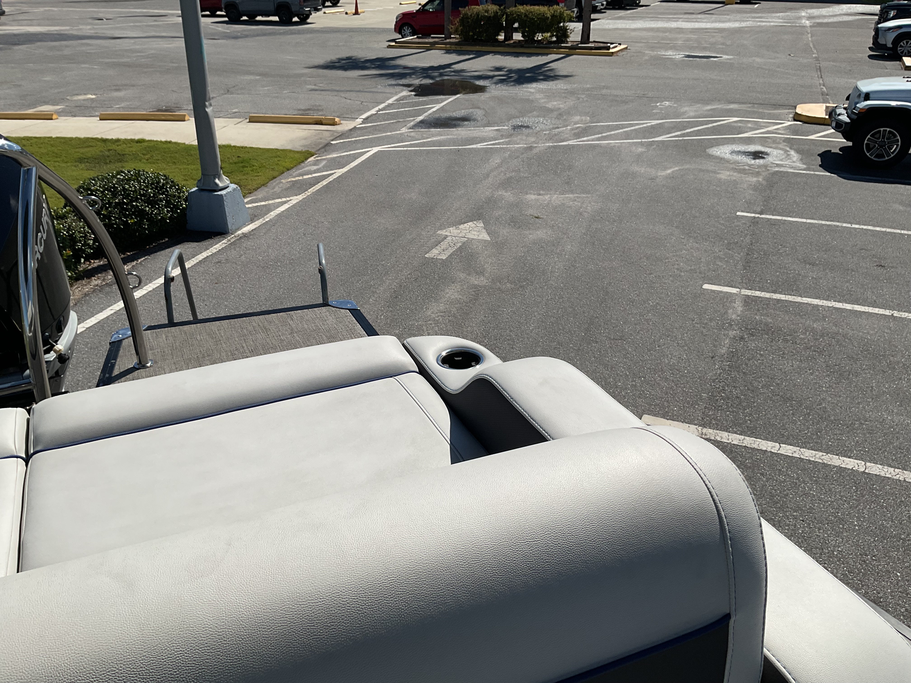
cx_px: 456
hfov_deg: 61.7
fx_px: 763
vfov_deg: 48.2
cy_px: 342
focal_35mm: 29
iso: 16
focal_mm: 3
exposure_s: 1/4405
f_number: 1.8
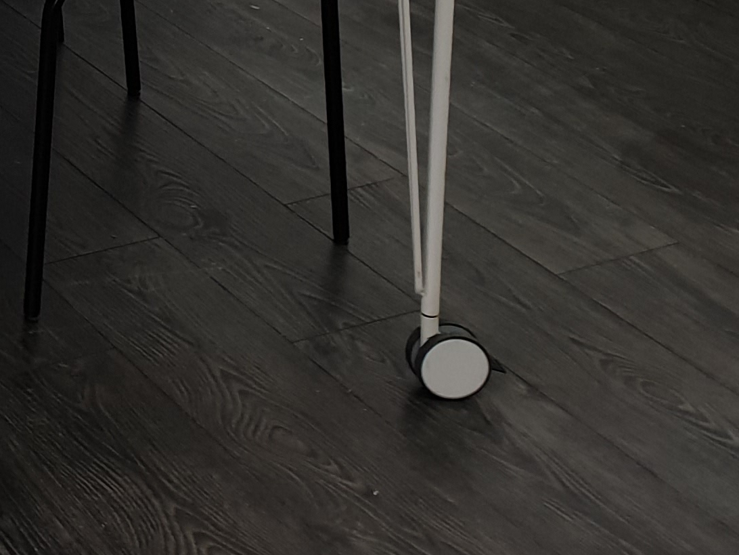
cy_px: -400
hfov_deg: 17.3
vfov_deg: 13.9
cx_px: -524
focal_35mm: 96
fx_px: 2049
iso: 80
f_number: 2.4
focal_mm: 4.3
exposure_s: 1/50
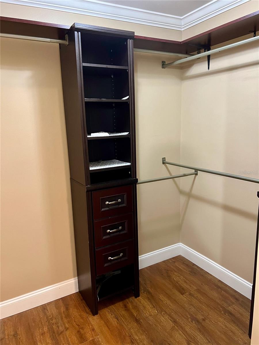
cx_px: 130
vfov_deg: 67.3
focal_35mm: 26
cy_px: 172
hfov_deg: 53.1
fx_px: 259
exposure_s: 1/60
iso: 400
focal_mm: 5.7
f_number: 1.5
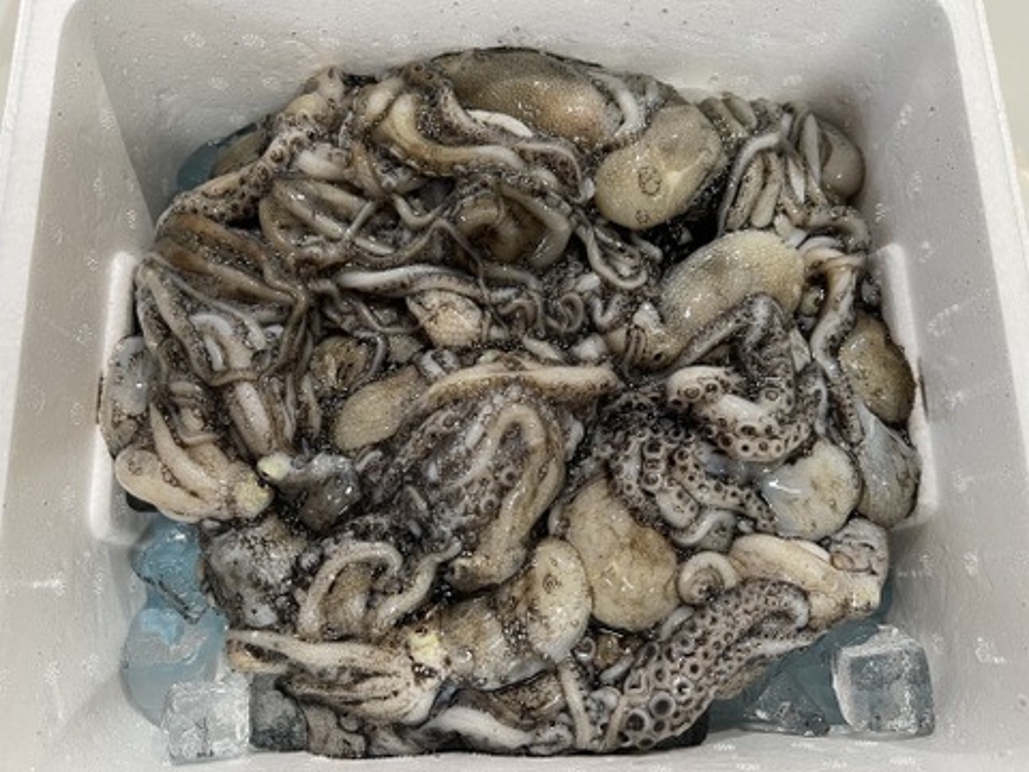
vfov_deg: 54.9
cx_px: 514
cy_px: 386
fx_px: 743
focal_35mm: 25
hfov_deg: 69.4
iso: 125
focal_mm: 5.1
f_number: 1.6
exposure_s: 1/60
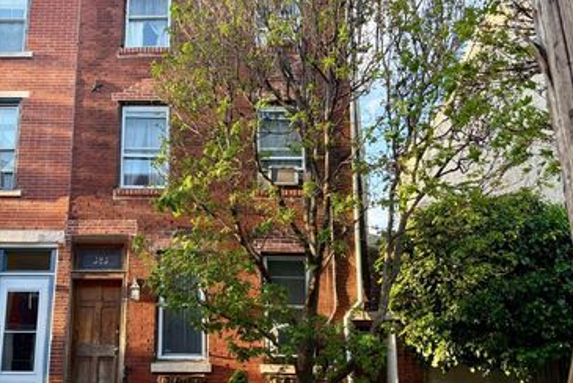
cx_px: 187
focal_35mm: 37
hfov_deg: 50.8
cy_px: 227
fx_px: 589
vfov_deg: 35.9
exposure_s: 1/238
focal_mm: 5.96
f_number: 1.6
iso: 80
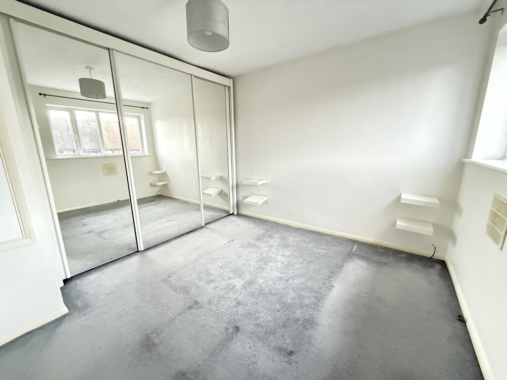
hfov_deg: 102.1
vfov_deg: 85.7
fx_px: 205
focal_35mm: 14
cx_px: 254
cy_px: 190
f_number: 2.2
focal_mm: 2.22
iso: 1000
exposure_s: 1/60
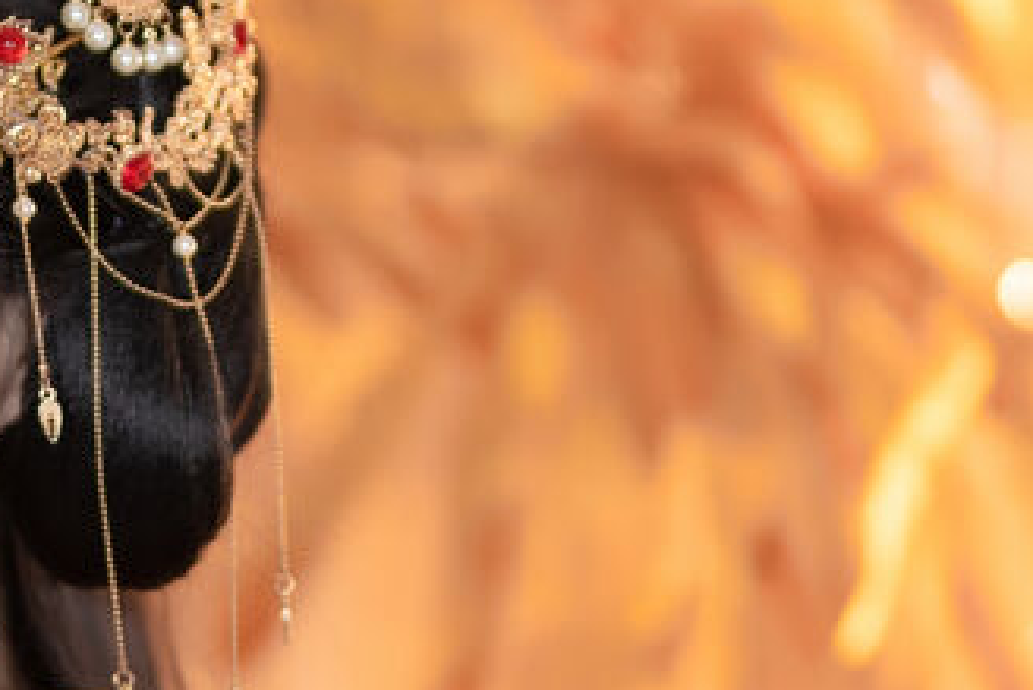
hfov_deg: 6.6
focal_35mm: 311
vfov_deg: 4.4
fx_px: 8927
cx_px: 57
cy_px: 646
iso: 100
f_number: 1.4
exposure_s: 1/250
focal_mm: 85
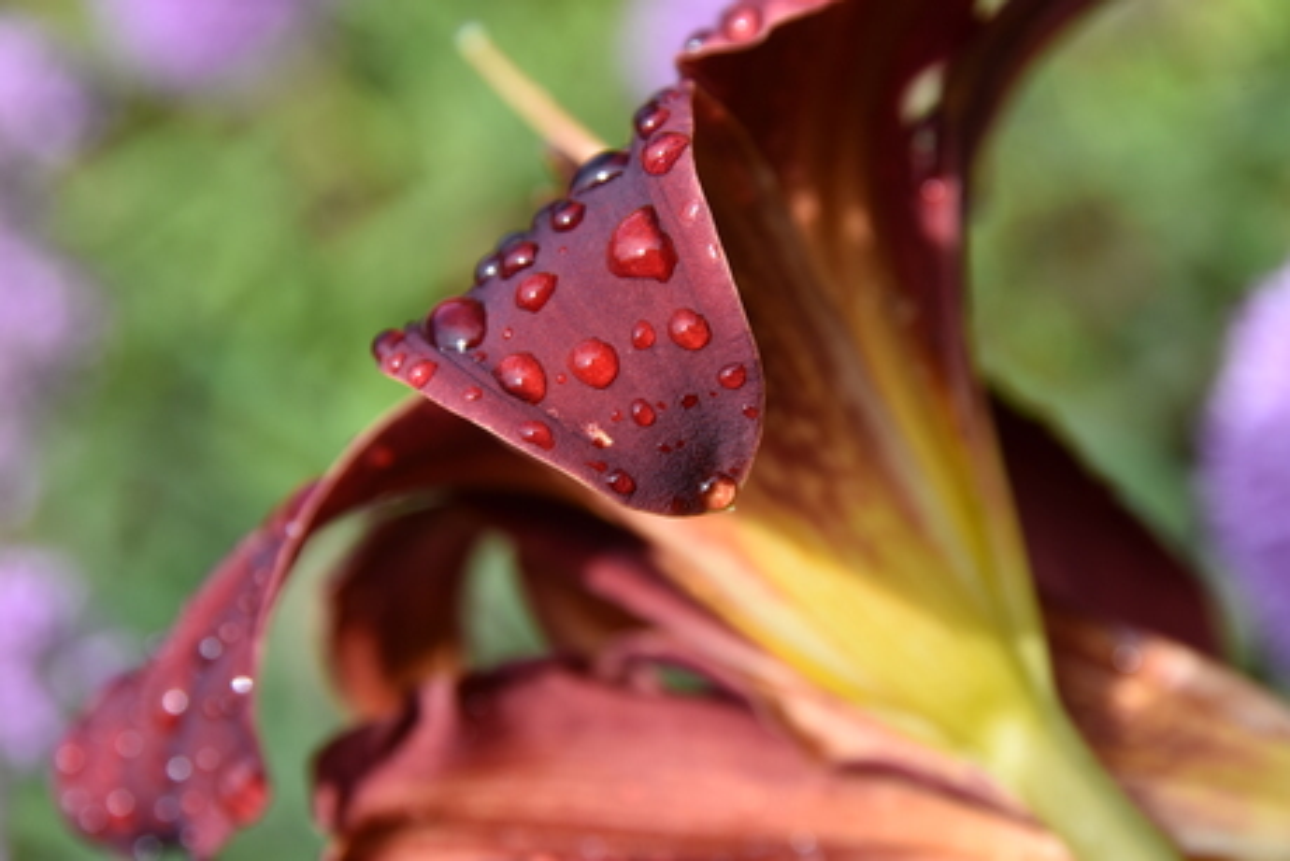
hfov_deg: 19.5
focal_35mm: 105
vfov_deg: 13.1
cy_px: 430
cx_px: 645
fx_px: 3763
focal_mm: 70
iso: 200
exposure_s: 1/320
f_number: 8
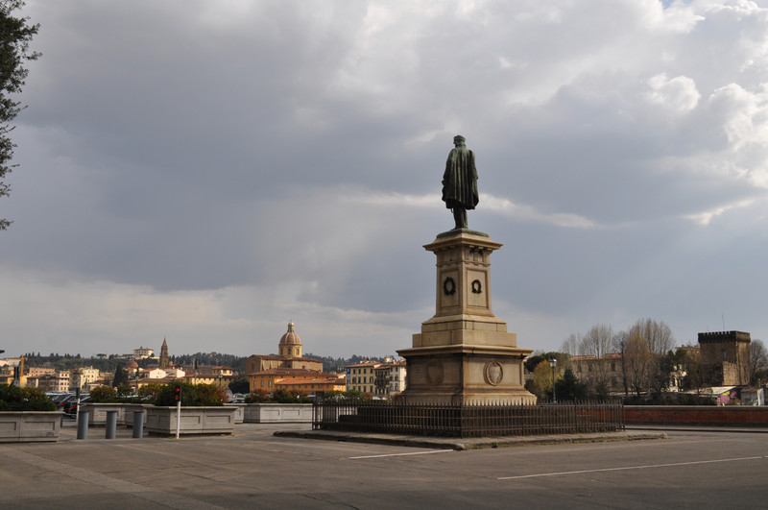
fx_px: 767
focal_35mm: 36
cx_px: 384
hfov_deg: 53.2
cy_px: 255
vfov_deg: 36.8
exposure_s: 1/400
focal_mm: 24
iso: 200
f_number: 10
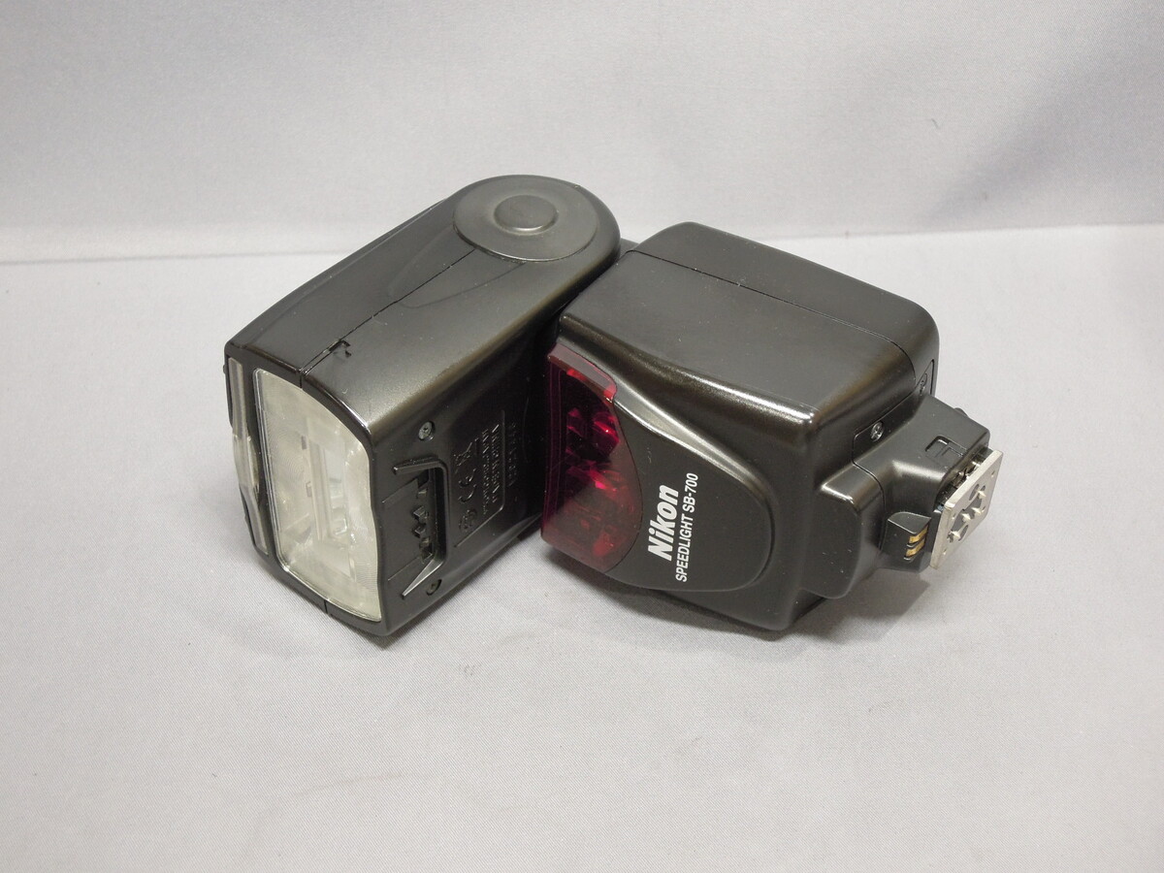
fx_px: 1849
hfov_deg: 34.9
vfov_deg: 26.6
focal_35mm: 55
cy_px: 436
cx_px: 582
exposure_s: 1/15
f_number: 4
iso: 400
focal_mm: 9.9
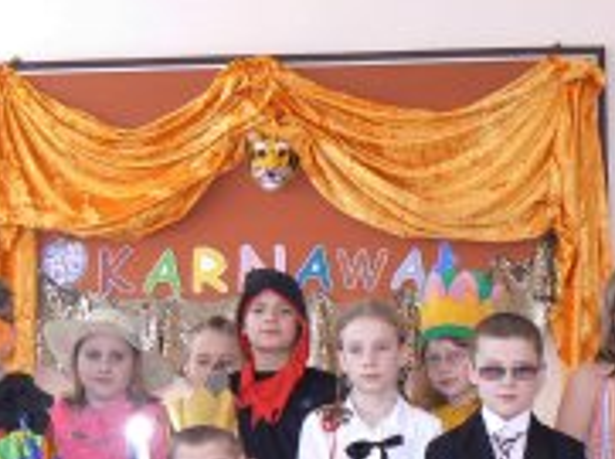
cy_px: 483
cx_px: 267
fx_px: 1649
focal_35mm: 93
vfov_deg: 15.5
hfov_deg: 21.1
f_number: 2.8
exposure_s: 1/30
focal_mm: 6
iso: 200
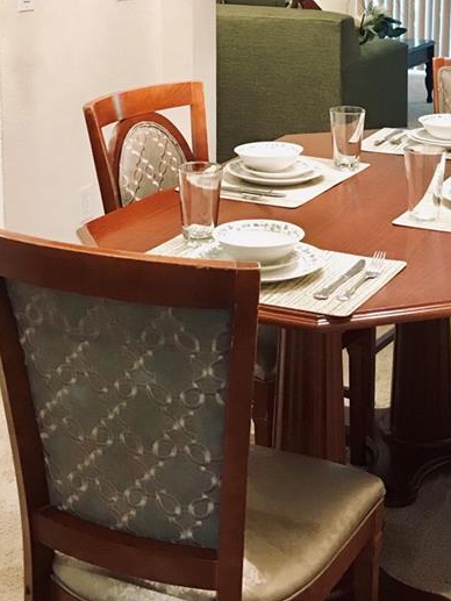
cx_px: 259
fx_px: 1129
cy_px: 55
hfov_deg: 22.6
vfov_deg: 28.6
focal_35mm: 65
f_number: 1.8
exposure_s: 1/15
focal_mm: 3.99
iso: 64
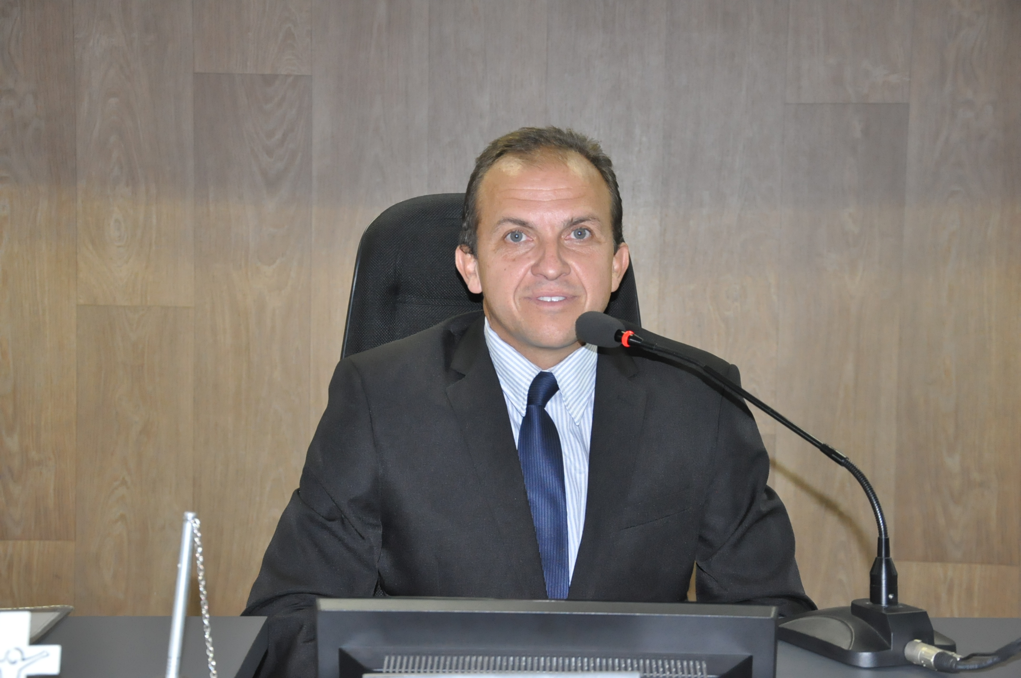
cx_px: 510
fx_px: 1785
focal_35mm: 63
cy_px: 339
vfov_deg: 21.5
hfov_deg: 31.9
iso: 2000
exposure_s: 1/60
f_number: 5
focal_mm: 42
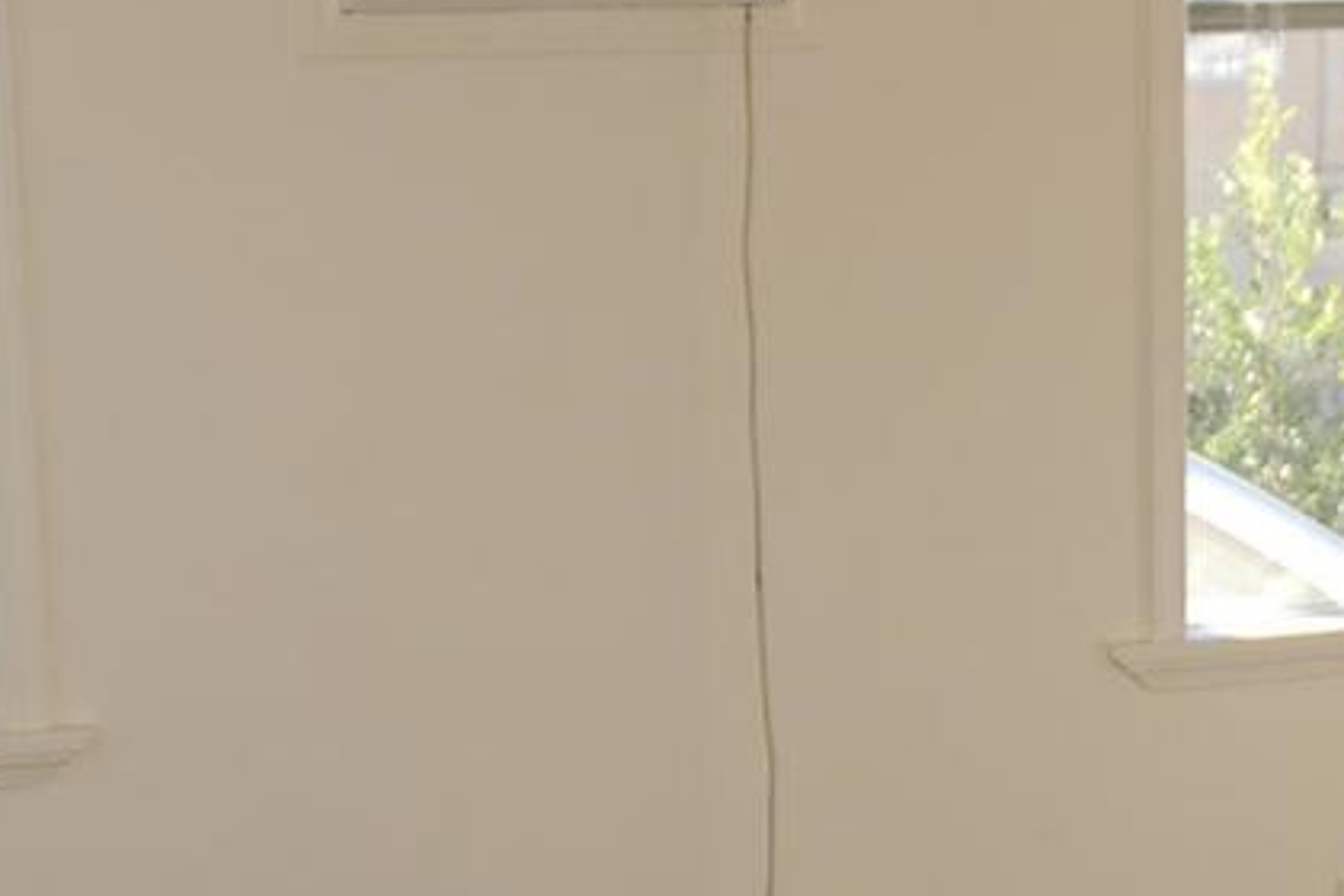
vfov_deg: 11.7
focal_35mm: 117
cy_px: 632
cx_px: 979
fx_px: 4368
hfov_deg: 17.4
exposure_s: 1/250
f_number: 4.2
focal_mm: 32
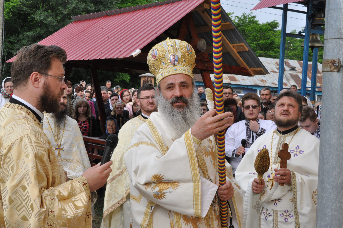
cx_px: 172
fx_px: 571
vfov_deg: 22.6
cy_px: 114
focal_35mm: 60
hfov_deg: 33.4
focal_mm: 40
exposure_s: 1/200
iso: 1600
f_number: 22
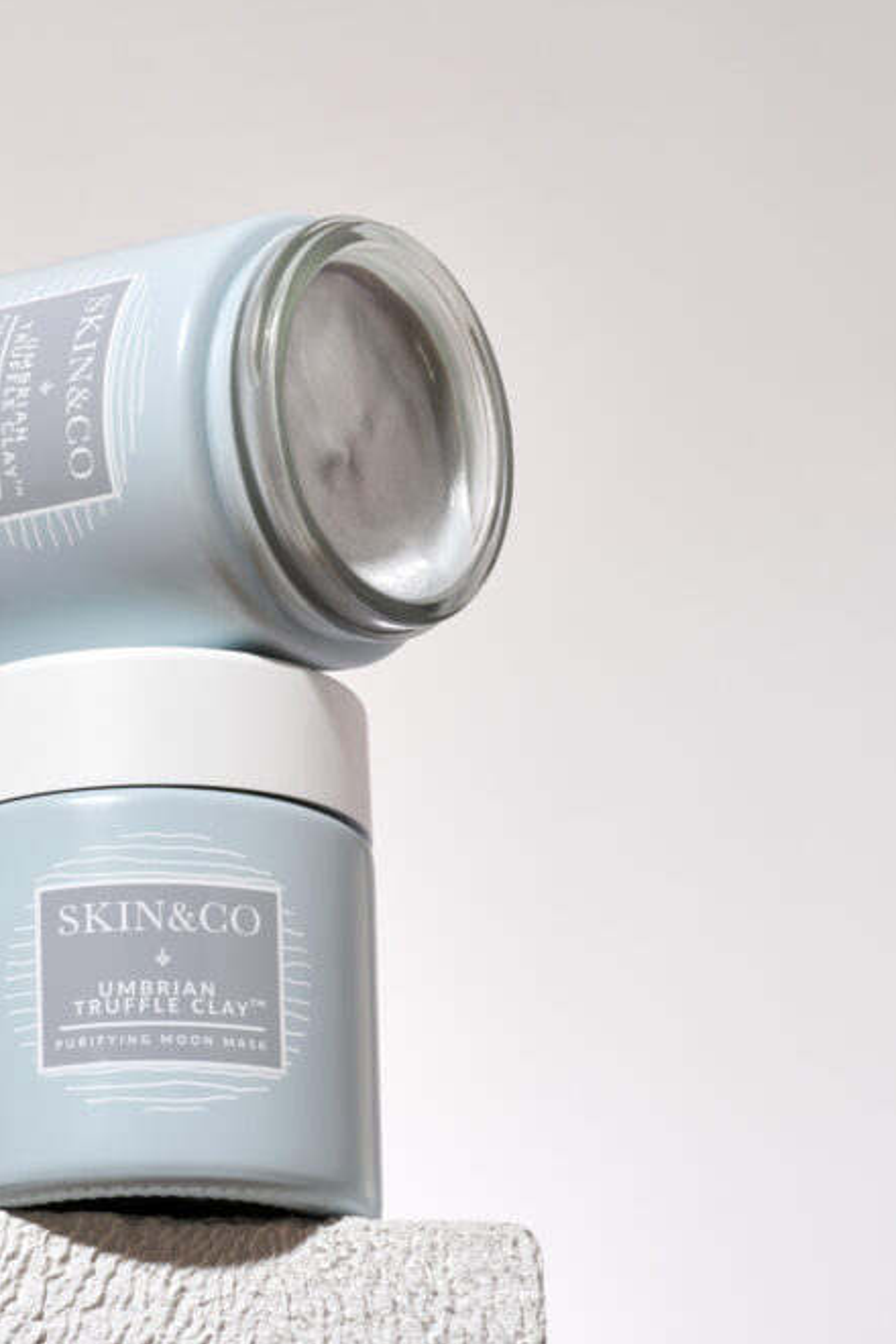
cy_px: 687
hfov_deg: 8.4
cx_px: 96
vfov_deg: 12.6
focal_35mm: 163
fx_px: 6085
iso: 64
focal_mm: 105
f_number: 22
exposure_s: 1/160
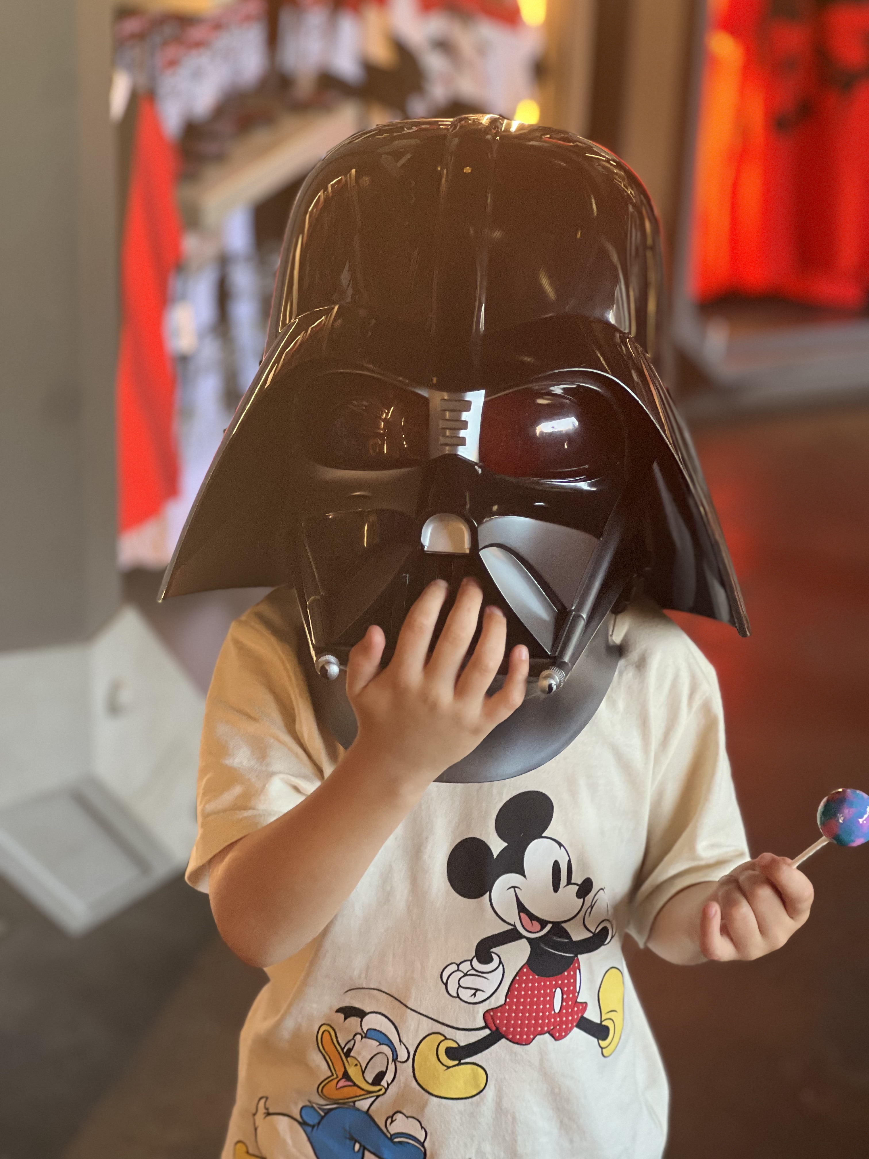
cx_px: 434
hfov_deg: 19.1
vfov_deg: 25.3
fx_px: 2577
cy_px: 580
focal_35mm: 77
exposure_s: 1/66
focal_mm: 9
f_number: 2.8
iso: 250
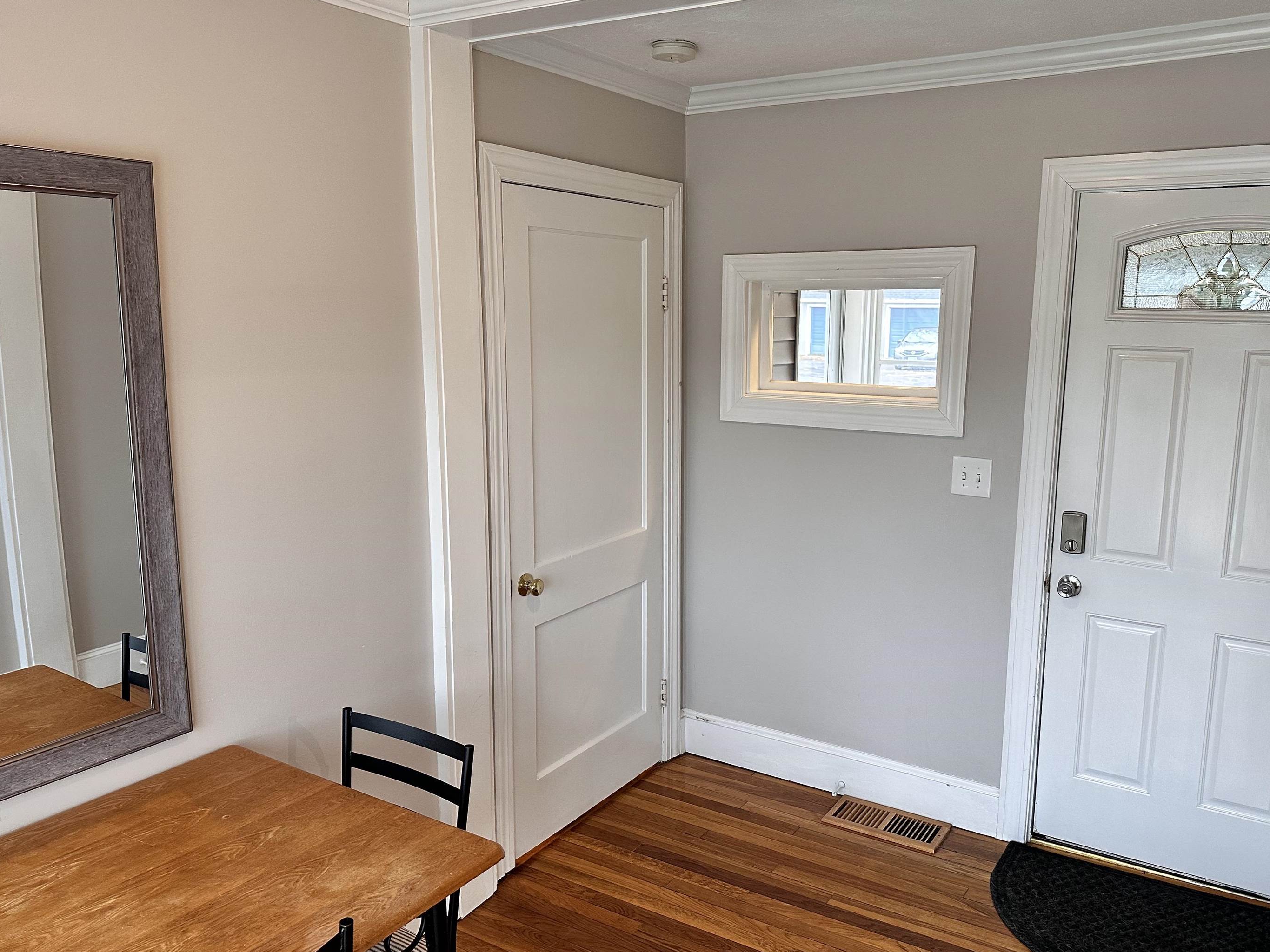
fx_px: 991
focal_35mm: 27
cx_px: 712
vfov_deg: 51.4
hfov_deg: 65.1
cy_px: 473
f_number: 1.78
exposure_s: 1/120
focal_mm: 6.86
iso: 200
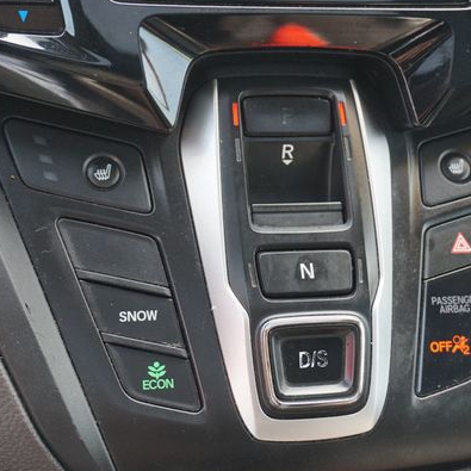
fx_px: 954
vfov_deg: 27.7
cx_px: 242
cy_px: 238
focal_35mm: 62
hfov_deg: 27.7
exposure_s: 1/60
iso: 250
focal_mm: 30
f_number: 5
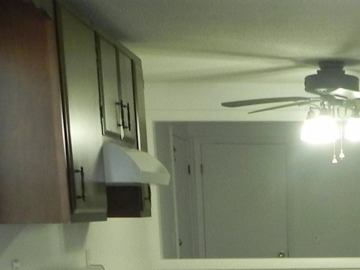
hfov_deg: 20.0
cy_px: 446
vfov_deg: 14.4
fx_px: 967
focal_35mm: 93
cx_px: 408
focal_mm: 4.6
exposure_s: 1/30
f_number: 2.8
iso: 162
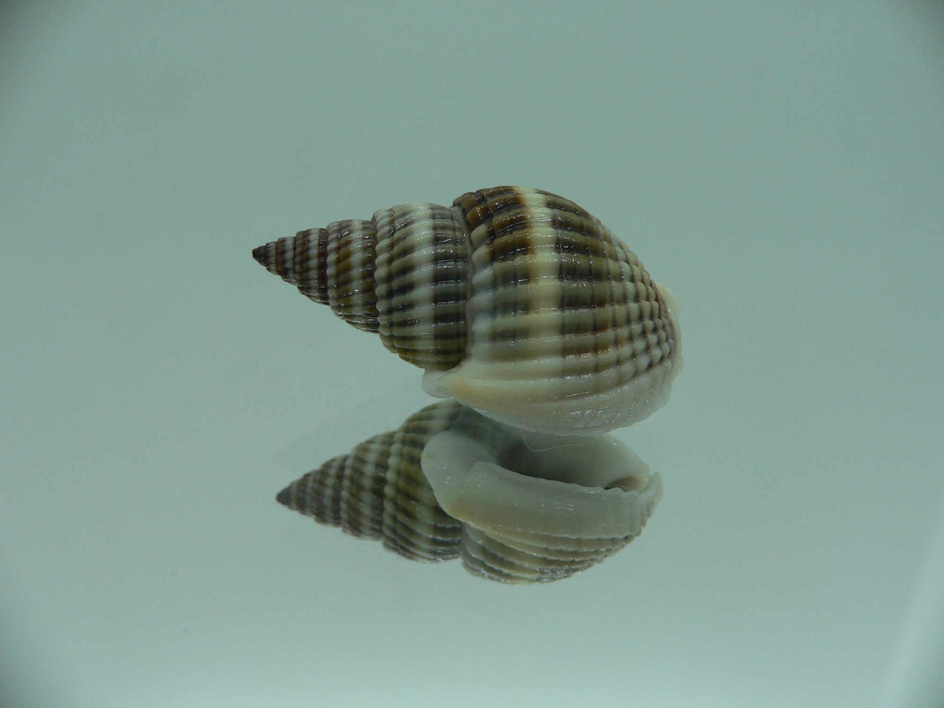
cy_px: 354
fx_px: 954
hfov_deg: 52.6
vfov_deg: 40.7
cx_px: 472
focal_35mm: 35
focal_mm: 4.6
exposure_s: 1/80
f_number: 2.8
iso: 80
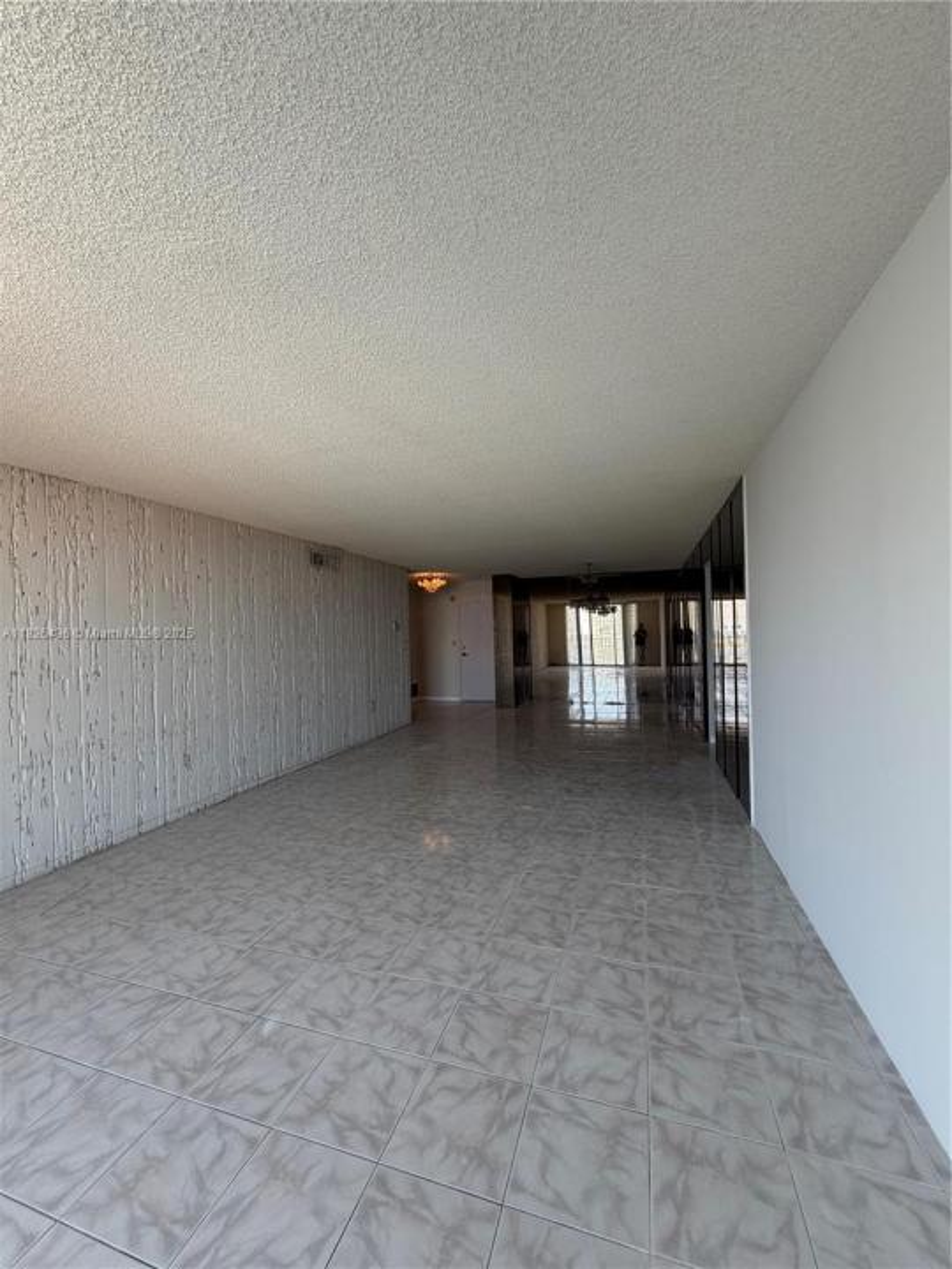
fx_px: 513
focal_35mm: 14
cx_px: 476
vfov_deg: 102.1
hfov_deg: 85.7
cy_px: 634
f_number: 2.2
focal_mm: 2.22
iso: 100
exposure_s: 1/121
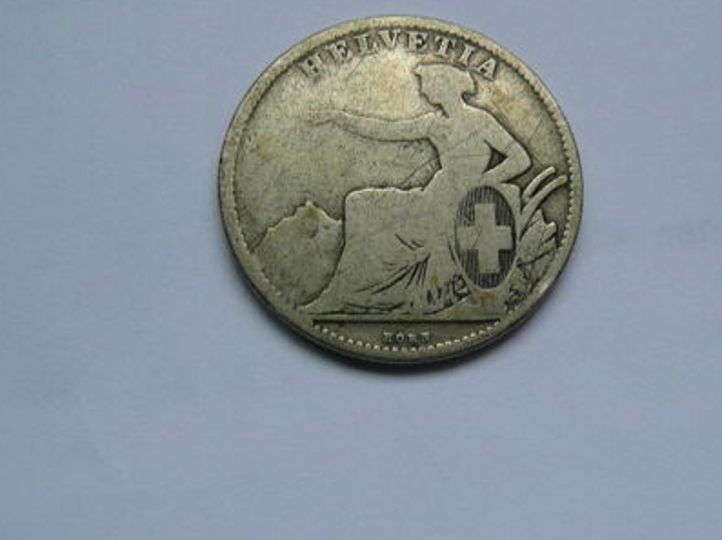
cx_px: 409
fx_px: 959
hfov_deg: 41.2
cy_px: 227
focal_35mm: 46
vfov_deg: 31.4
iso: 100
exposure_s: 1/30
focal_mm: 5.2
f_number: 3.5
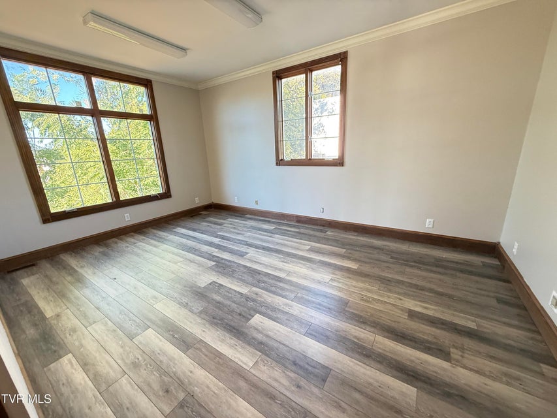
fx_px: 225
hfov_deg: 102.1
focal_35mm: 14
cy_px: 209
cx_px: 278
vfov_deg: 85.7
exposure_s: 1/98
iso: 400
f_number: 2.2
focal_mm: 2.22
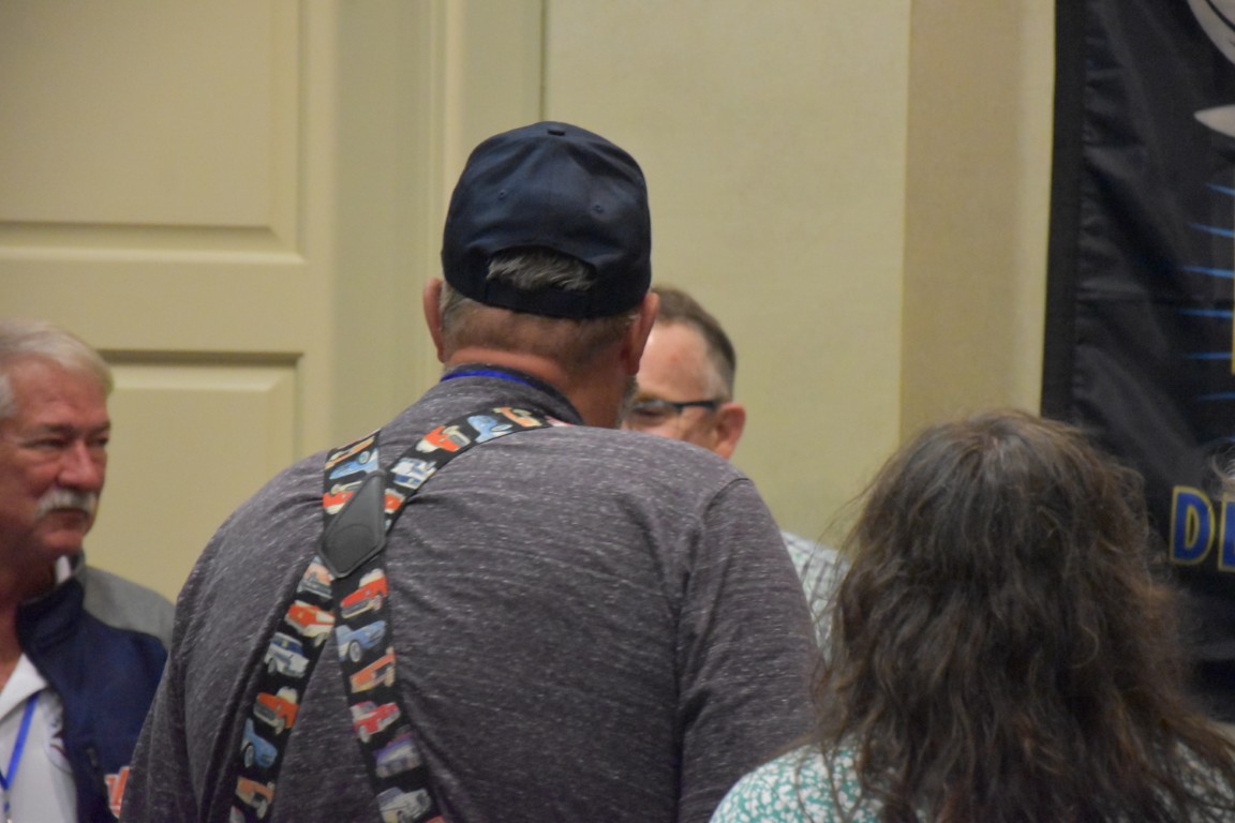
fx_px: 5403
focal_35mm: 158
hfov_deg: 13.0
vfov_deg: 8.7
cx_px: 618
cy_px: 412
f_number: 5.6
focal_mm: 105
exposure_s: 1/125
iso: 9000
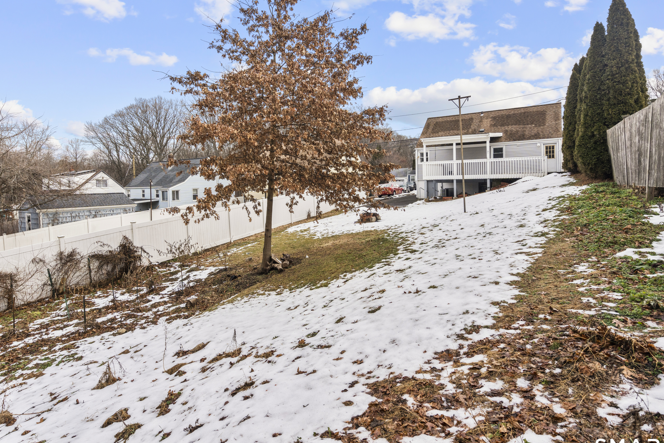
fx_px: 350
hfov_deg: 86.9
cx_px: 318
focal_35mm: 19
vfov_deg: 64.4
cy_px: 196
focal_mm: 16
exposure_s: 1/40
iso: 200
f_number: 9
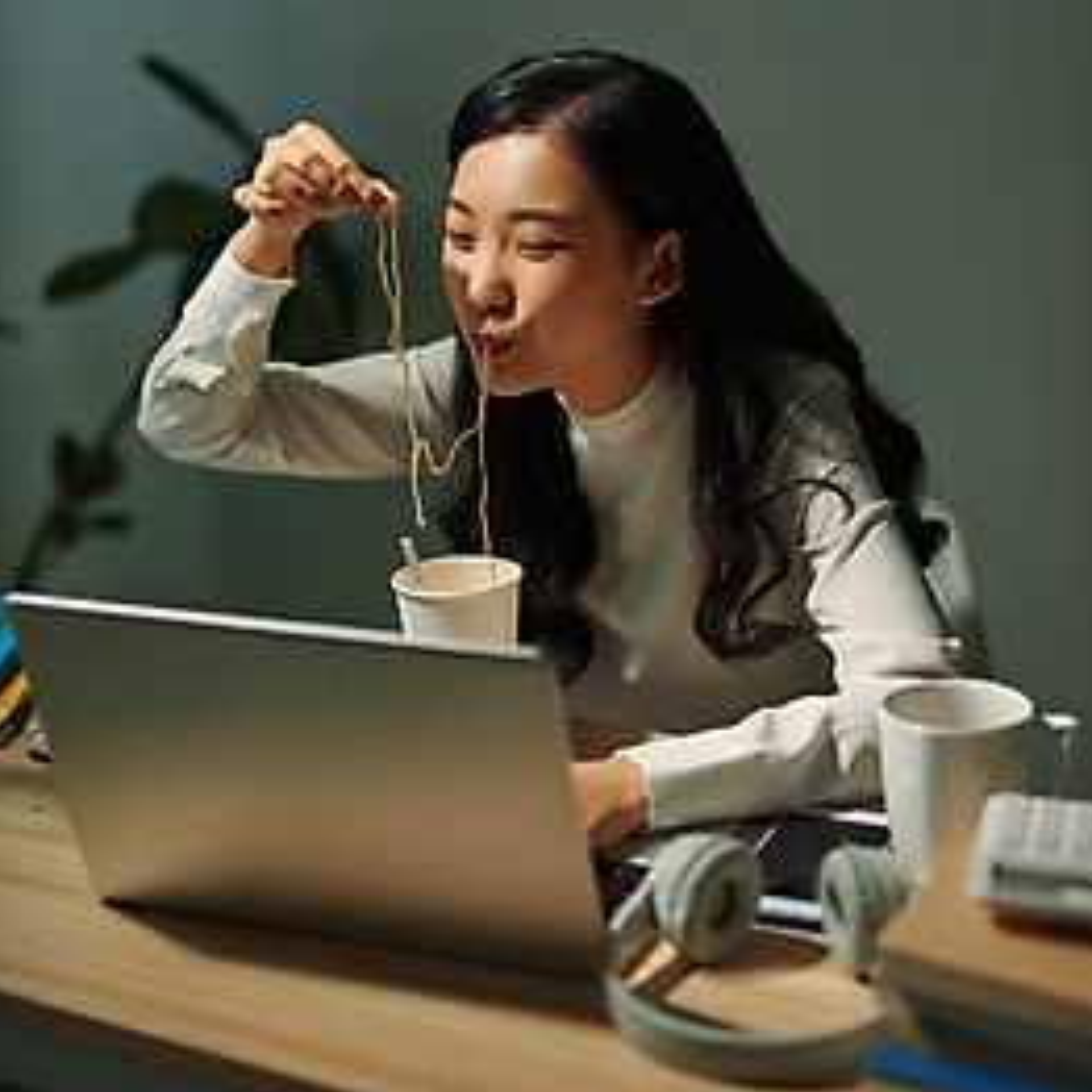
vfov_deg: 26.3
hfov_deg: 26.5
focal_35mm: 65
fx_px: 2320
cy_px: 329
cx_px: 544
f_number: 1.8
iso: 100
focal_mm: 50
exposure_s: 1/320
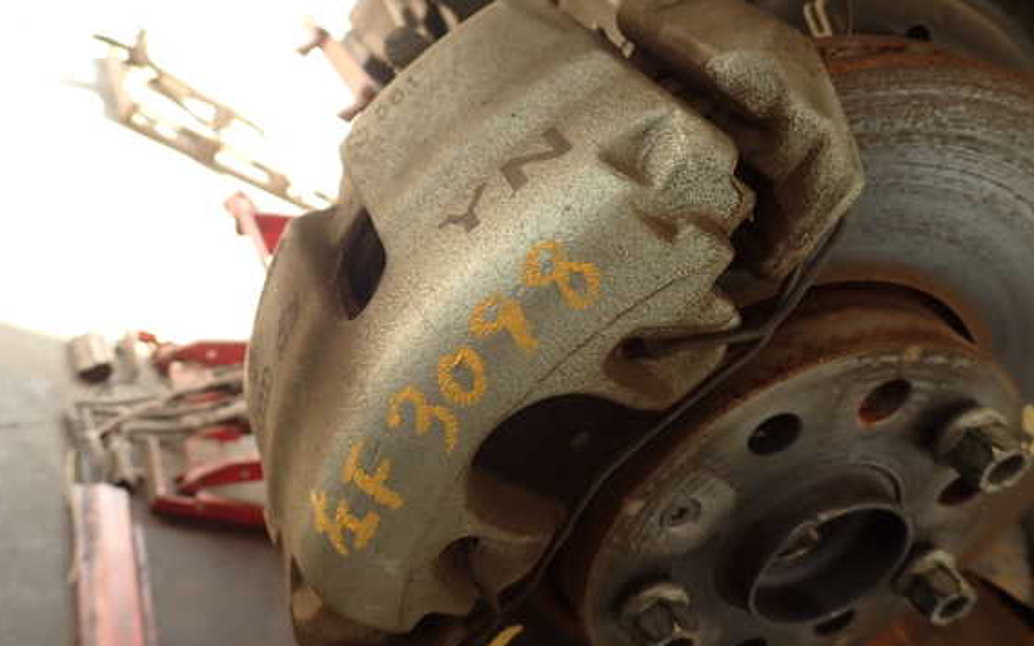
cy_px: 322
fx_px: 789
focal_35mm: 28
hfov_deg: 66.4
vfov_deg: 44.5
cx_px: 490
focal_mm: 4.5
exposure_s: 1/60
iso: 100
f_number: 2.8
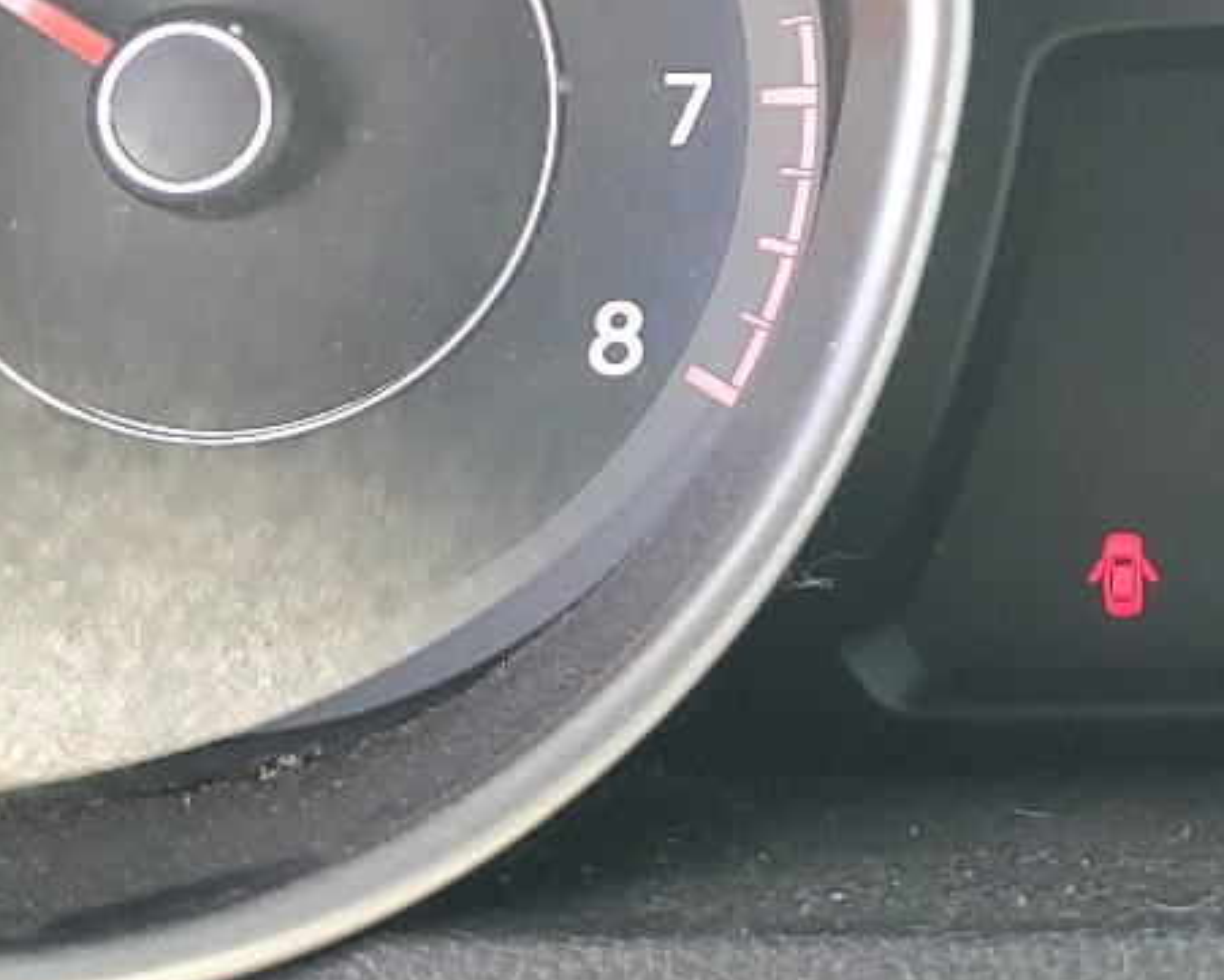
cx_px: 1145
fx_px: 3261
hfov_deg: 20.7
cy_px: -71
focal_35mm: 90
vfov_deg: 16.6
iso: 87
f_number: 1.5
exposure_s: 1/120
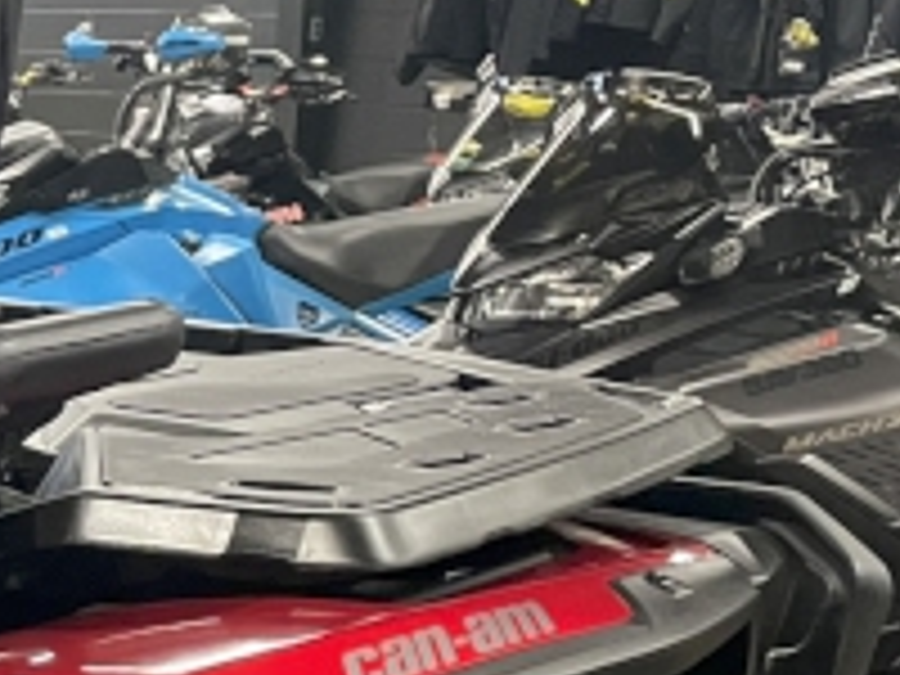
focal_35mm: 104
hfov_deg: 17.4
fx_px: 2704
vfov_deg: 13.8
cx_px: -351
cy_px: 842
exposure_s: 1/60
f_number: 1.6
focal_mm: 4.2
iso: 500
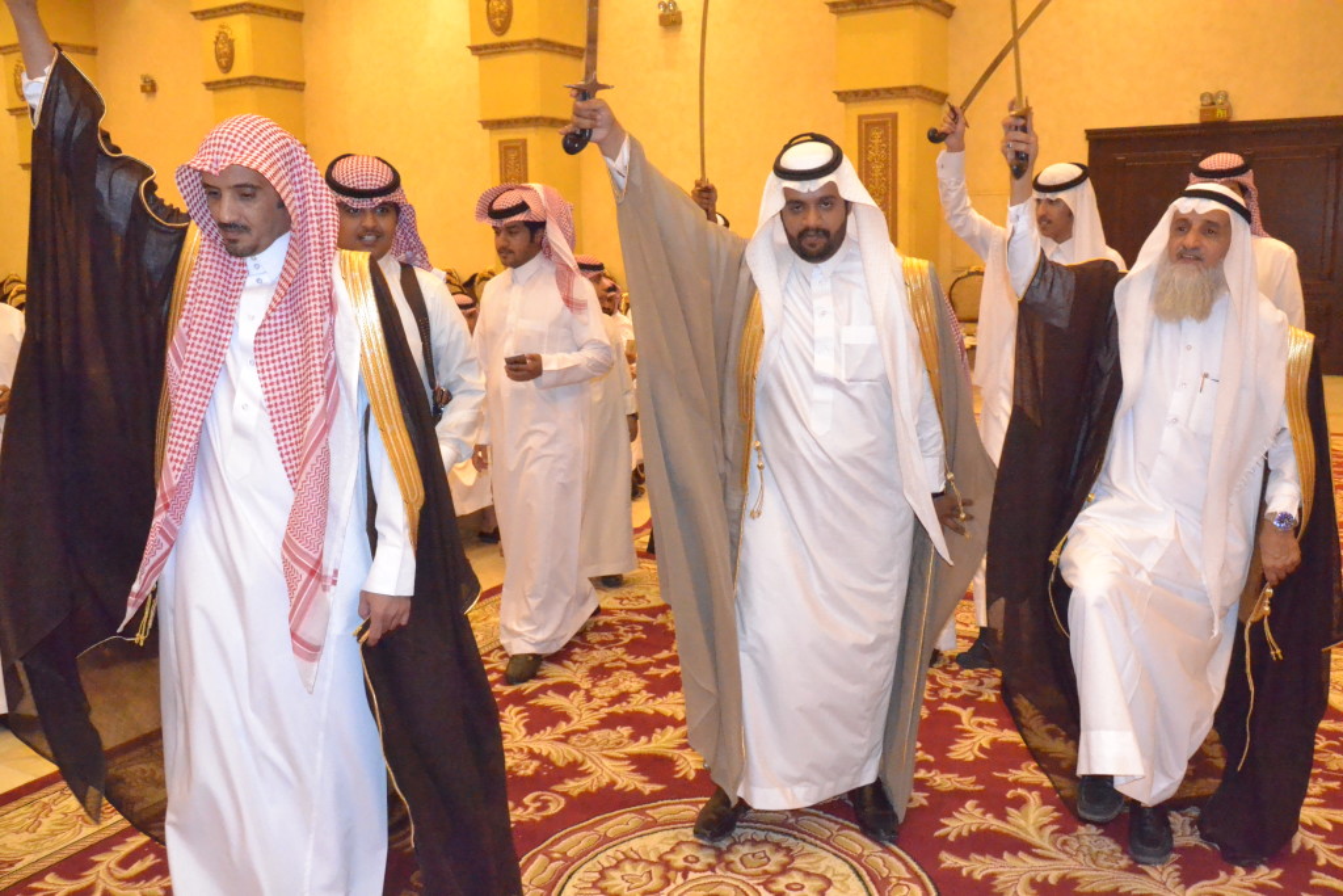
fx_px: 1175
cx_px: 672
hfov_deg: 59.5
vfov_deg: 41.7
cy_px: 448
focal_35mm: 32
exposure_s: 1/125
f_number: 10
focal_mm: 21
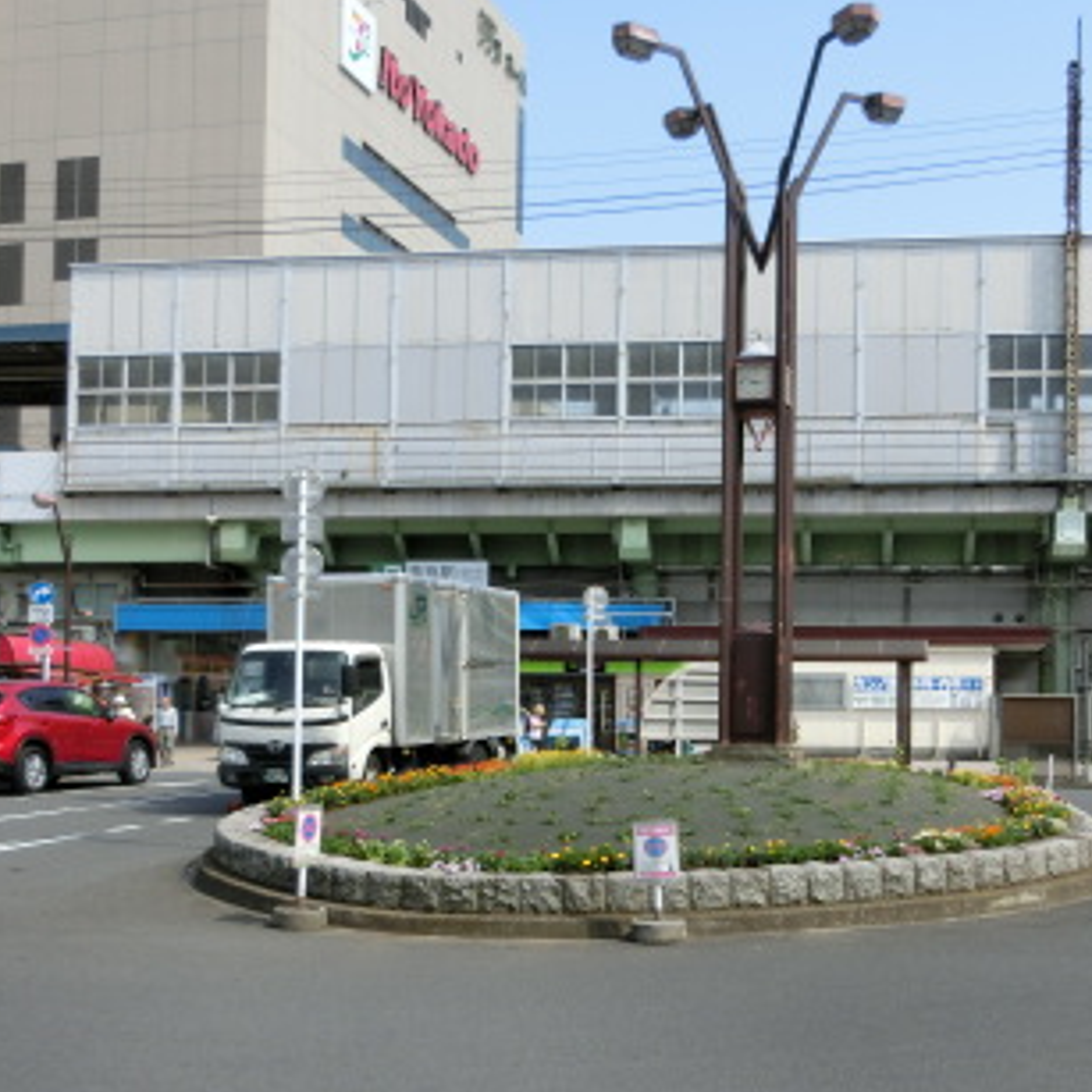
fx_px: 1642
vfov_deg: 36.5
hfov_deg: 36.6
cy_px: 697
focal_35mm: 46
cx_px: 662
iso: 80
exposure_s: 1/500
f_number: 3.5
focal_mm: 4.5
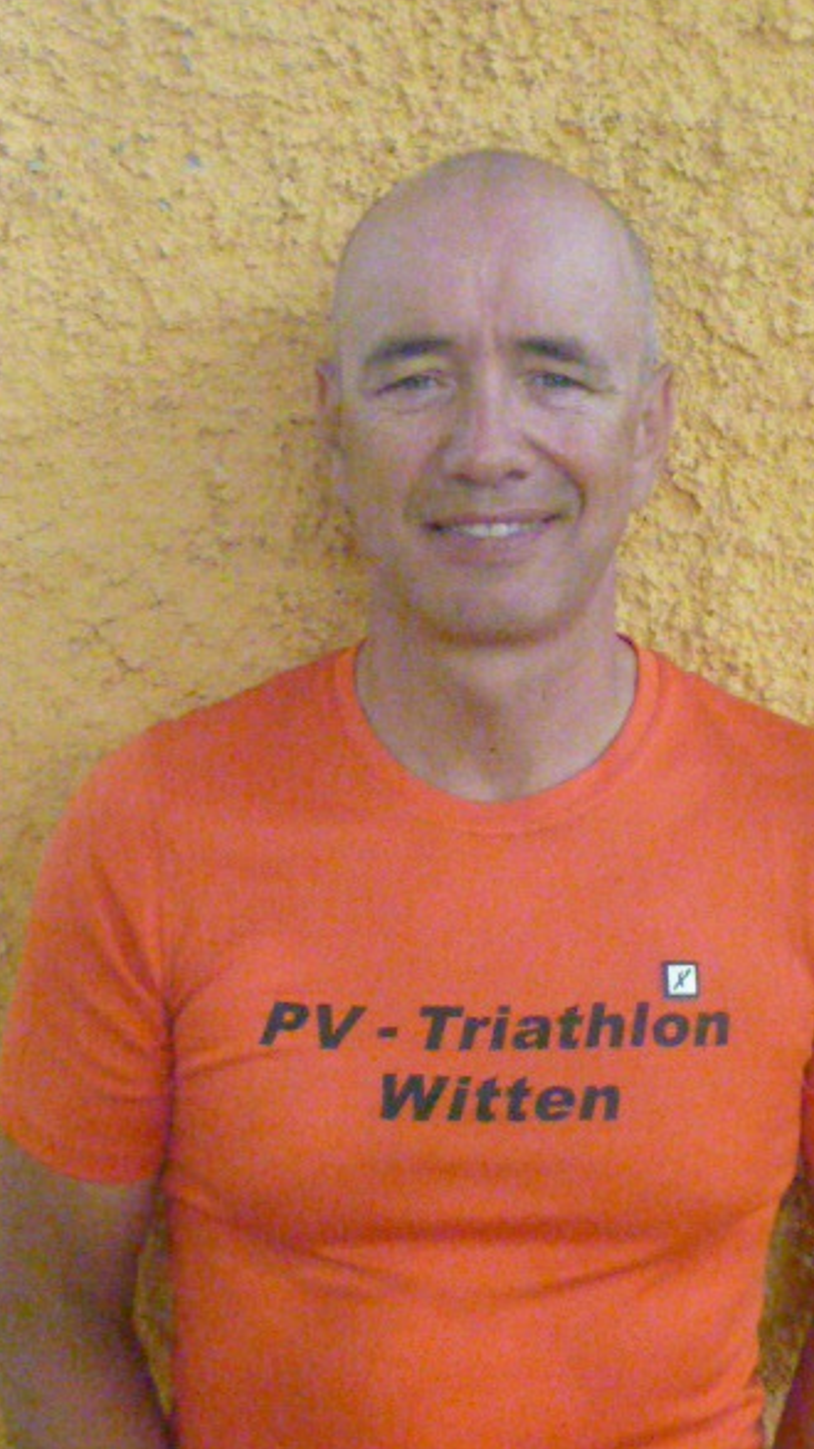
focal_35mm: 57
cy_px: 785
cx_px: 516
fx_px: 2188
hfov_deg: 21.0
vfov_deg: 36.6
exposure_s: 1/320
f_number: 10
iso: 1600
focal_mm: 4.9
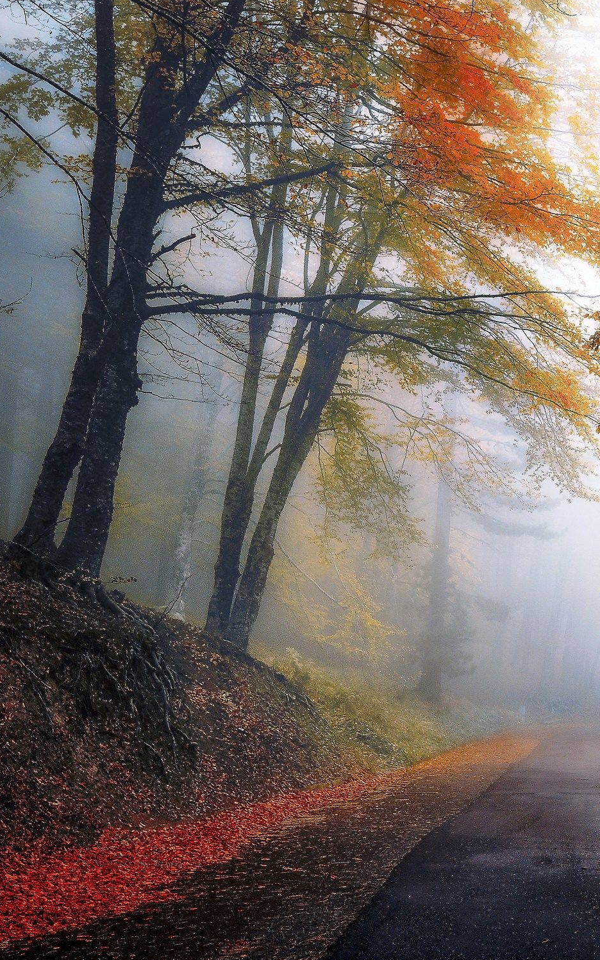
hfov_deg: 24.9
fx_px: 1282
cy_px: 465
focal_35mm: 49
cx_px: 620
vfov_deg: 41.1
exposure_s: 1/200
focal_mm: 30
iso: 640
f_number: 2.8
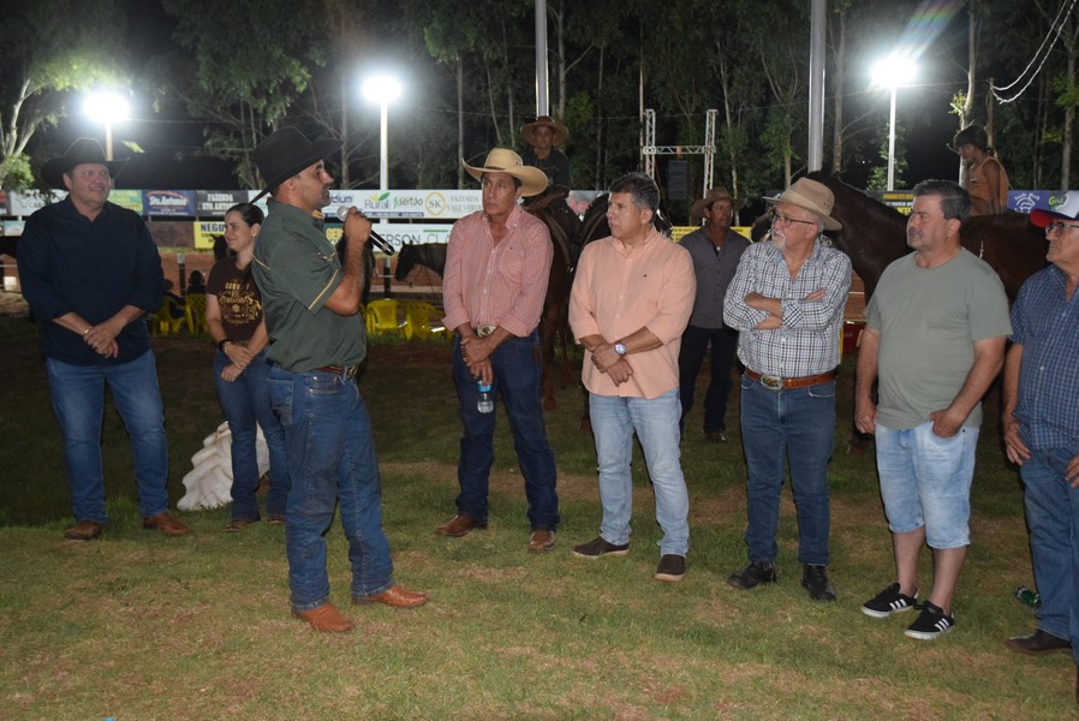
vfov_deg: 35.5
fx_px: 1125
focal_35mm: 38
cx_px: 540
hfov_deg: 51.3
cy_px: 360
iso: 2200
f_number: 3.8
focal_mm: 25
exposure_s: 1/60
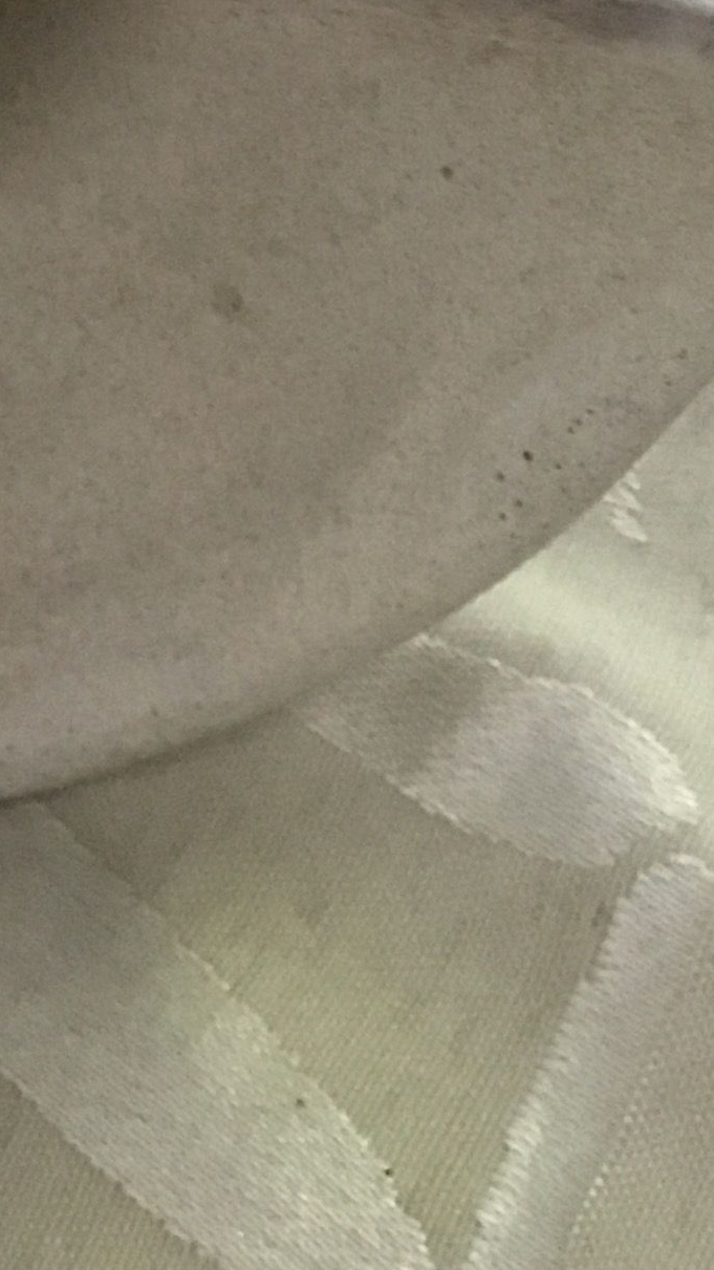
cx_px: -430
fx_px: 3063
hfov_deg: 12.5
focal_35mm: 91
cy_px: -327
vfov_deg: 21.4
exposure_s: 1/33
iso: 200
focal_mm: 3.3
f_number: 2.4
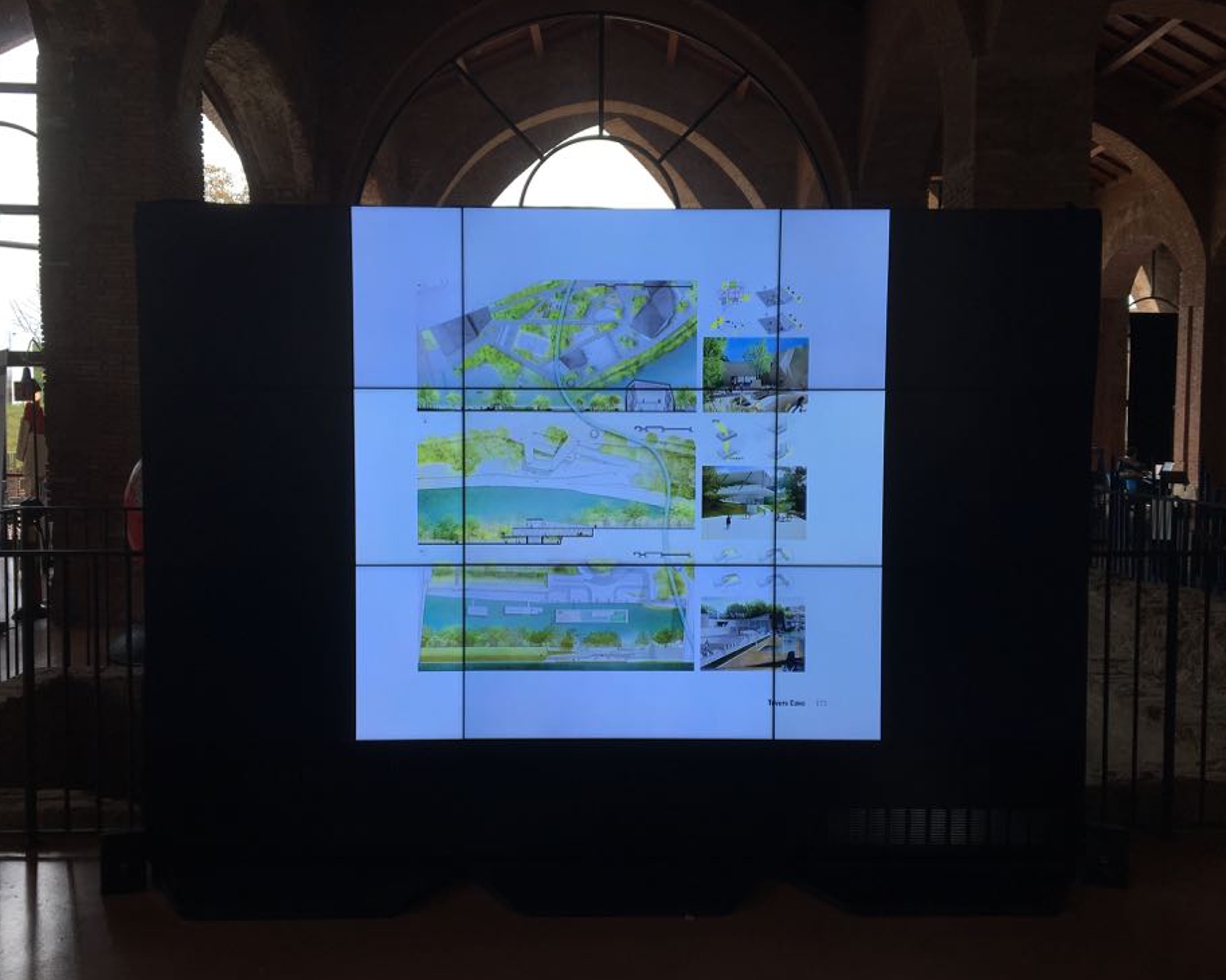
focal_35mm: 31
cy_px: 490
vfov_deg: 47.1
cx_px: 565
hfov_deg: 57.1
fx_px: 1125
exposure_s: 1/100
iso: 25
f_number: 2.2
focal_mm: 4.15
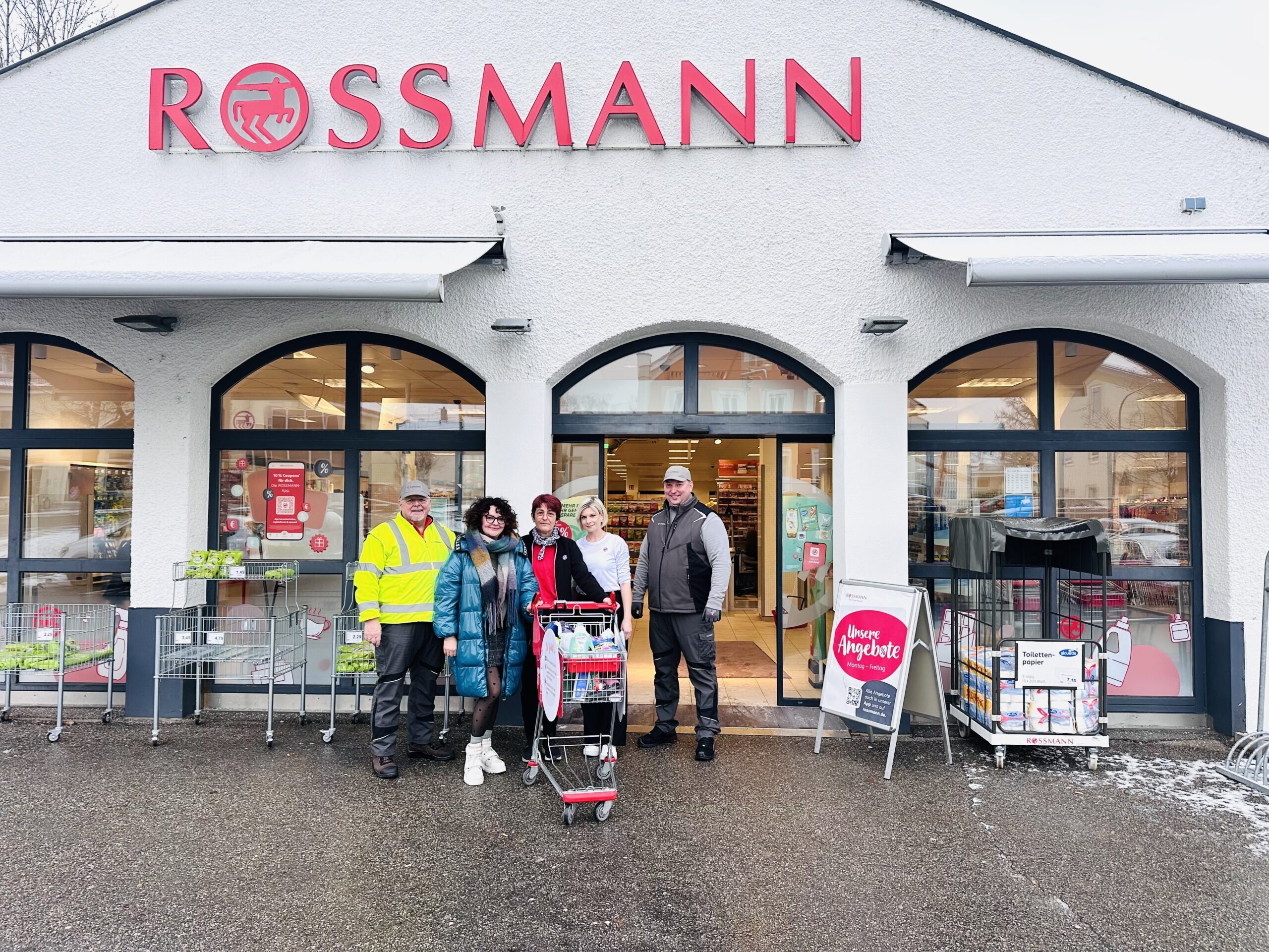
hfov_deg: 71.6
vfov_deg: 56.8
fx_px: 880
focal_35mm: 24
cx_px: 634
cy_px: 476
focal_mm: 6.86
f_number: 1.78
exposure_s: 1/549
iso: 80
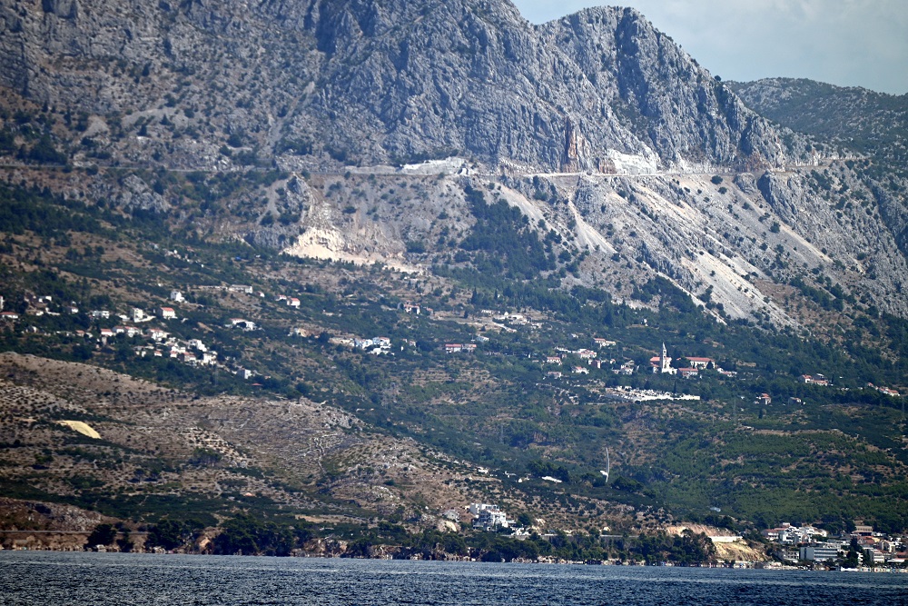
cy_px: 303
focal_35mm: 300
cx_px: 454
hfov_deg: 6.9
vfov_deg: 4.6
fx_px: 7567
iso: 100
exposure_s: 1/800
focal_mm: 300
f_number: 5.6
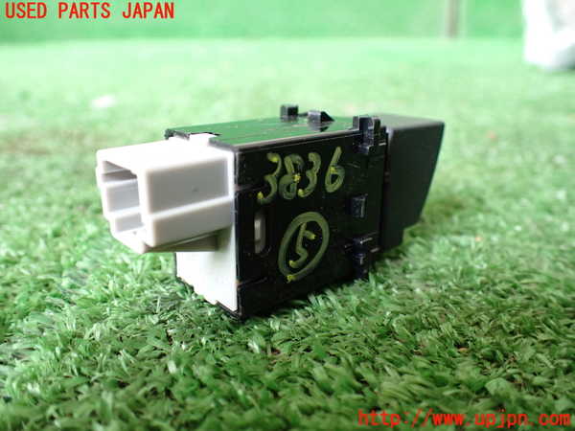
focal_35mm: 30
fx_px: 498
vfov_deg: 46.8
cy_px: 216
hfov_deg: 60.0
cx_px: 288
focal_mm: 5.4
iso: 640
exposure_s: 1/125
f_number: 2.3
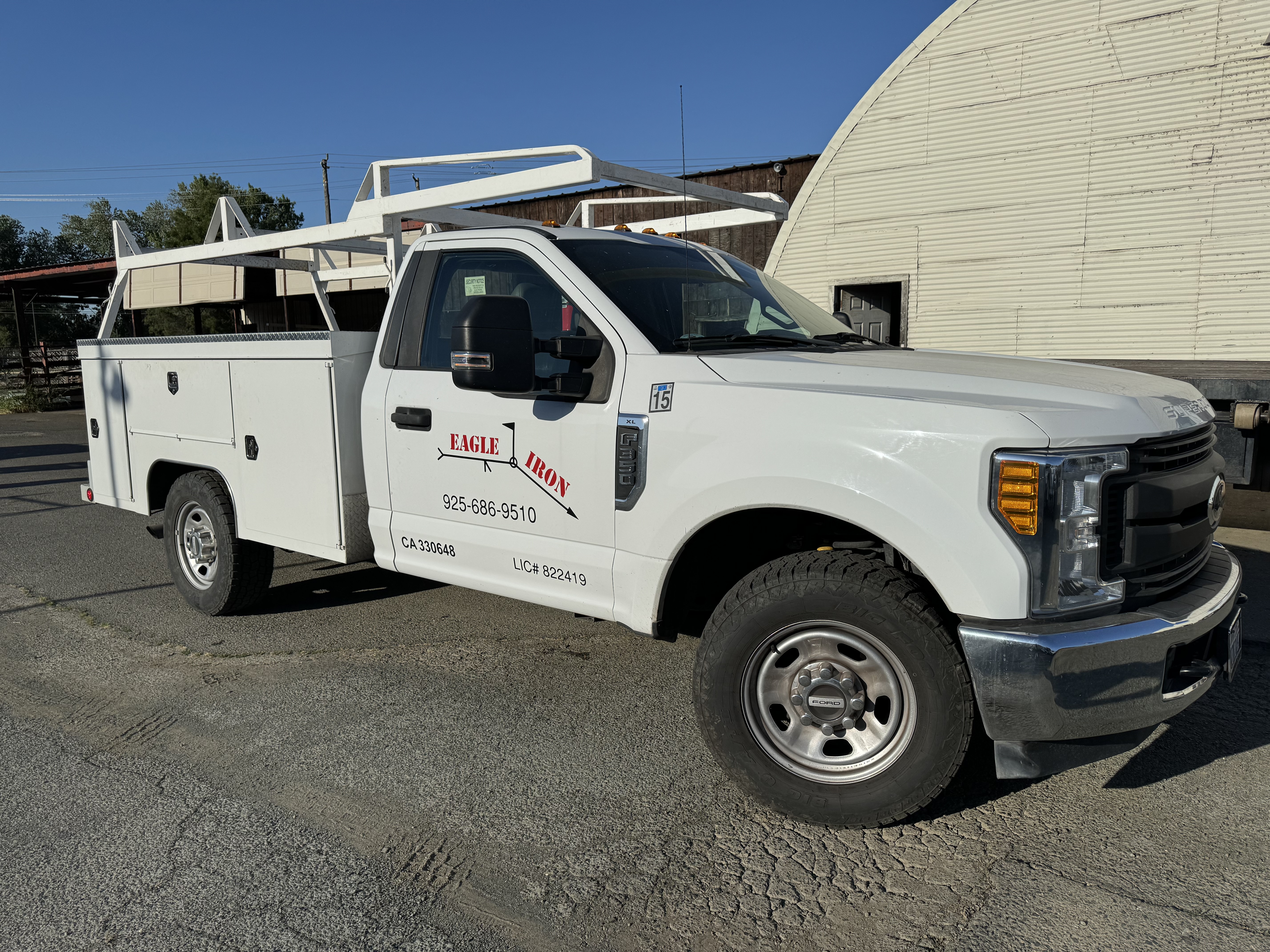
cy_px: 476
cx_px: 635
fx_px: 881
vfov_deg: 56.8
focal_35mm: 24
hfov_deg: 71.6
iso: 100
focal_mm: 6.76
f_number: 1.78
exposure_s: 1/15152
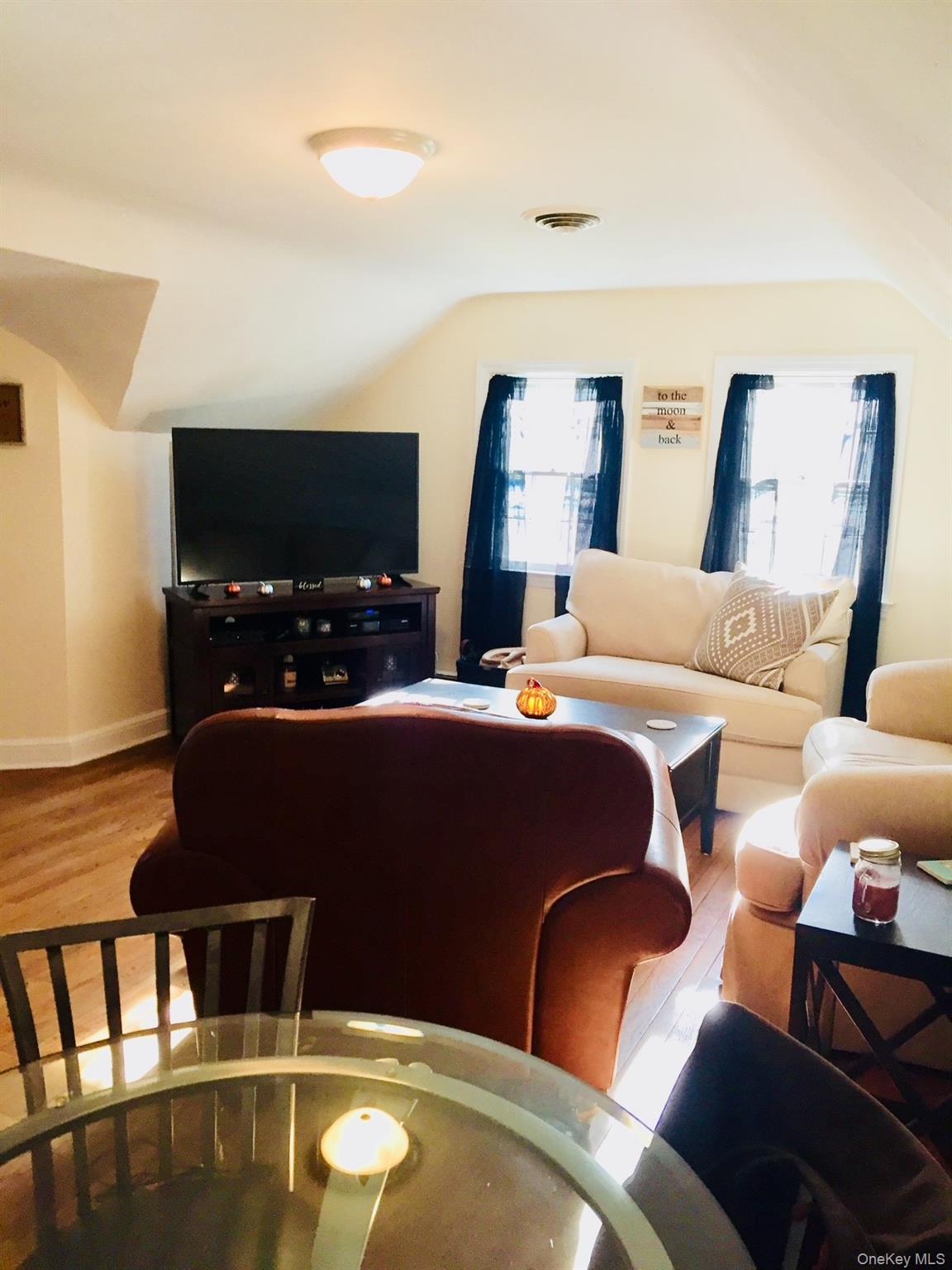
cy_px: 635
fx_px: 1063
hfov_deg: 48.2
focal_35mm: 29
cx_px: 476
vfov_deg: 61.7
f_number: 2.2
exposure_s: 1/30
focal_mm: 4.15
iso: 50
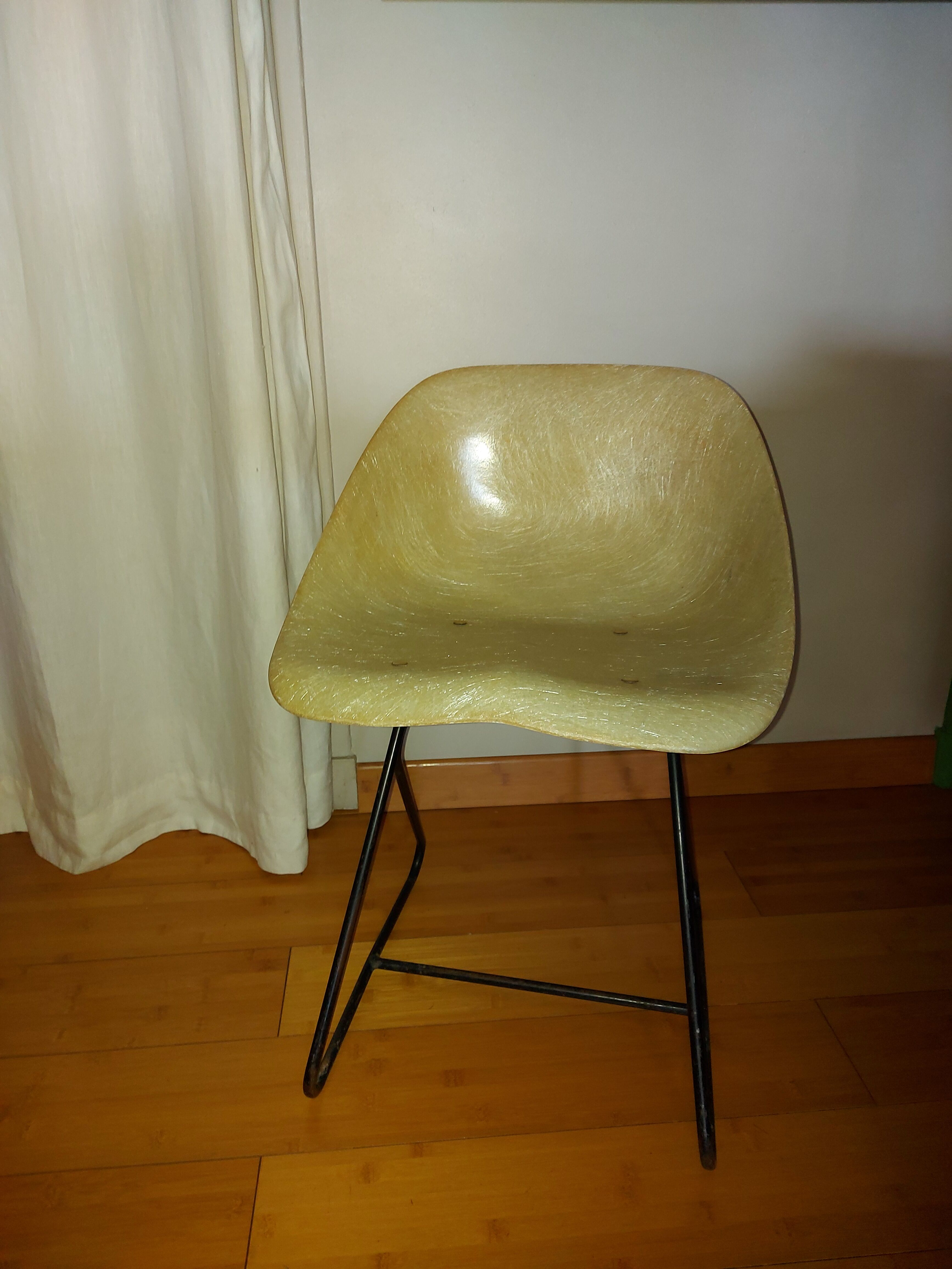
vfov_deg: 71.6
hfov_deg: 56.8
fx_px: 880
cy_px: 634
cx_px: 476
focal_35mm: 24
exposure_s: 1/40
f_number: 1.8
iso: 200
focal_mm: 5.23
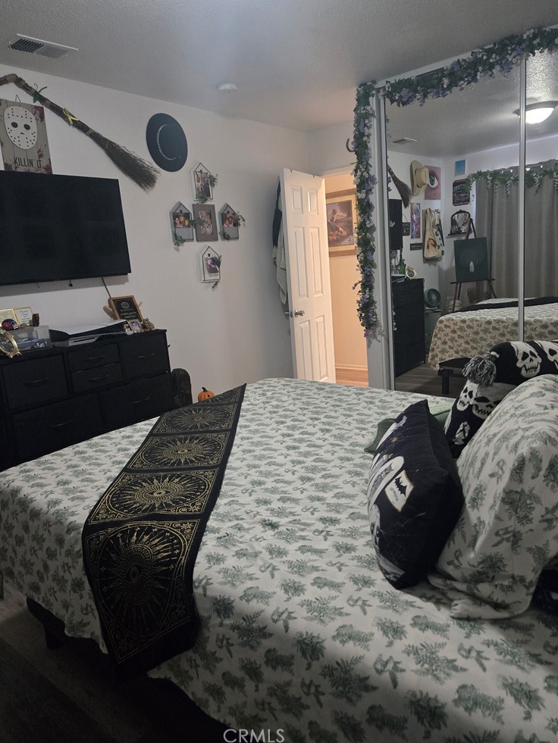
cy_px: 359
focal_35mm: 24
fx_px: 516
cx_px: 277
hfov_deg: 56.8
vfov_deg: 71.6
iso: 1000
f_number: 1.8
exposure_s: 1/120
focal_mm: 5.4
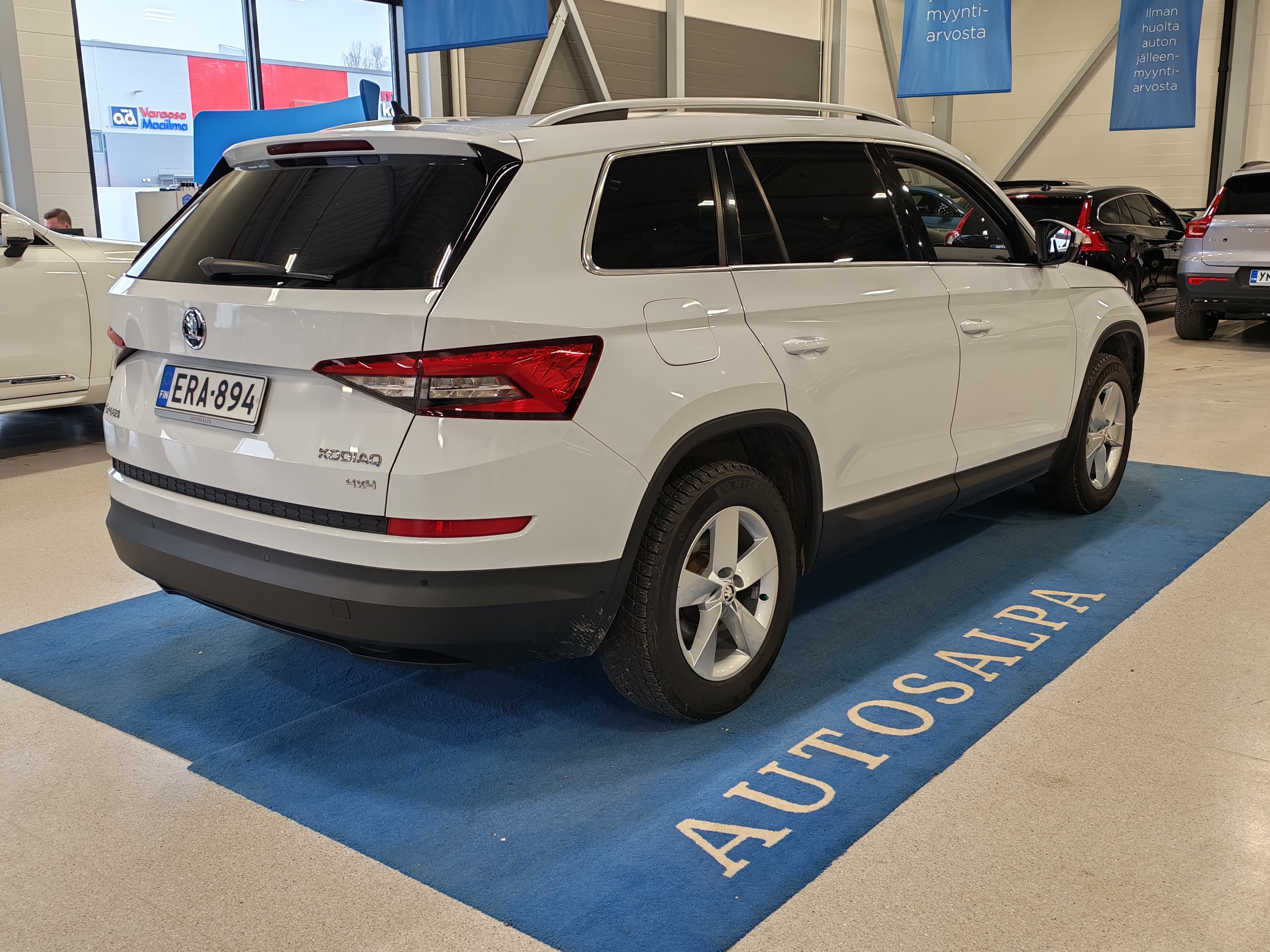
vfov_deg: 41.8
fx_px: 1247
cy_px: 476
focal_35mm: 34
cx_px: 635
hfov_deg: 54.0
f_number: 1.9
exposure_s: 1/100
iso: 125
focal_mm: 6.12
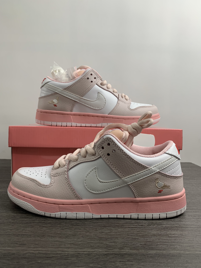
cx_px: 100
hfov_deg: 53.1
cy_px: 134
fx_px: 201
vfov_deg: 67.3
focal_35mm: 26
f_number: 1.8
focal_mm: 4.25
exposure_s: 1/122
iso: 40
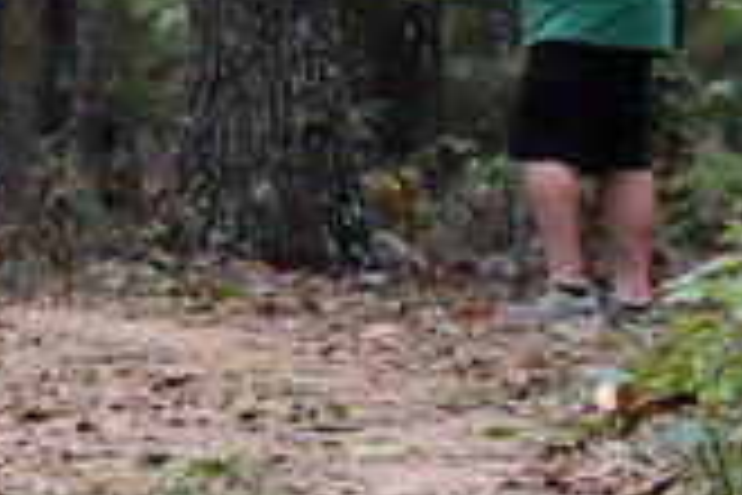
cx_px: -1075
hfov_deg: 6.6
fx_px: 6142
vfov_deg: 4.6
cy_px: 70
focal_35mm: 298
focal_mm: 32
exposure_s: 1/500
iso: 1800
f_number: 4
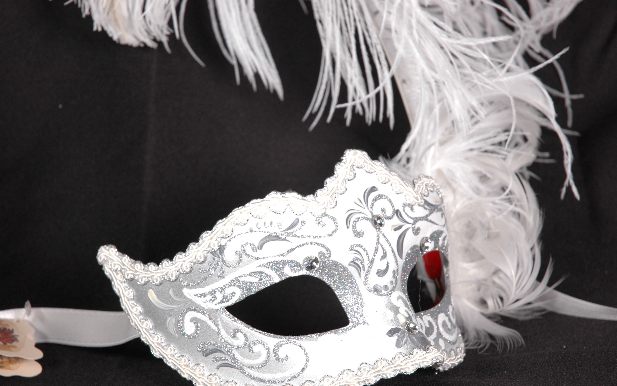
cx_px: 308
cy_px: 194
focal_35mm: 107
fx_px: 1799
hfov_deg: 19.5
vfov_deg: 12.2
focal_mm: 70
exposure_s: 1/40
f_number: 9
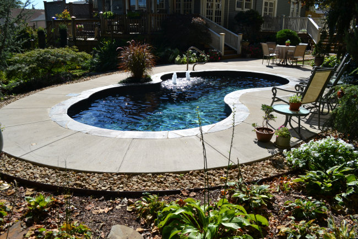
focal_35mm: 33
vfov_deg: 39.9
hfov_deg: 57.2
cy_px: 120
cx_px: 179
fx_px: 328
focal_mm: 22
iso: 100
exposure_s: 1/320
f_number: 9
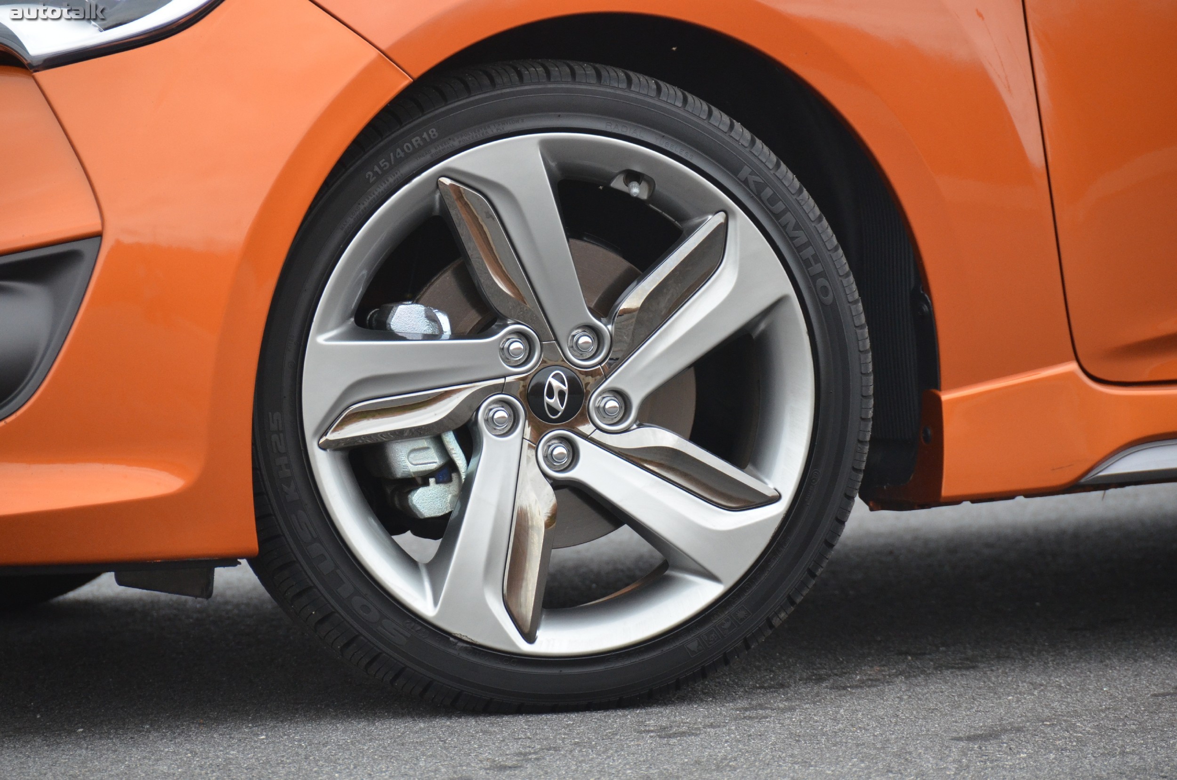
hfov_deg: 6.9
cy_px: 390
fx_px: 9788
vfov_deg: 4.6
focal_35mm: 300
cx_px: 588
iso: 1400
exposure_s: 1/500
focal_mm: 200
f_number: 5.6
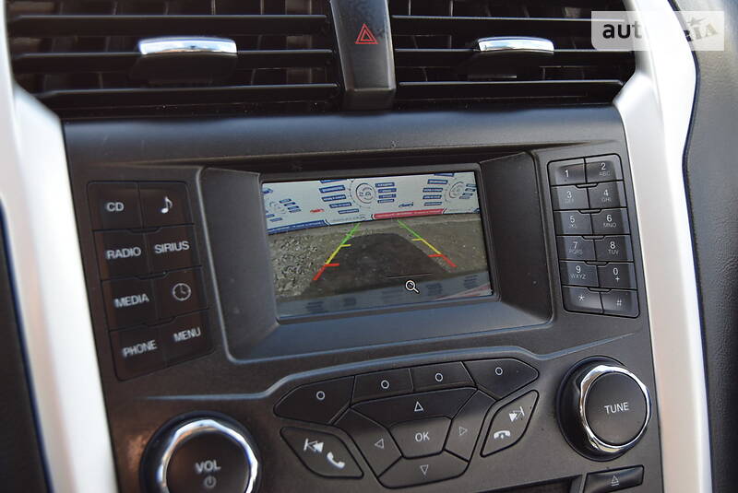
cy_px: 246
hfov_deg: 38.8
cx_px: 369
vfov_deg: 26.5
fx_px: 1046
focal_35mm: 51
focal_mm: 34
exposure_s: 1/125
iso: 400
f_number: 5.6
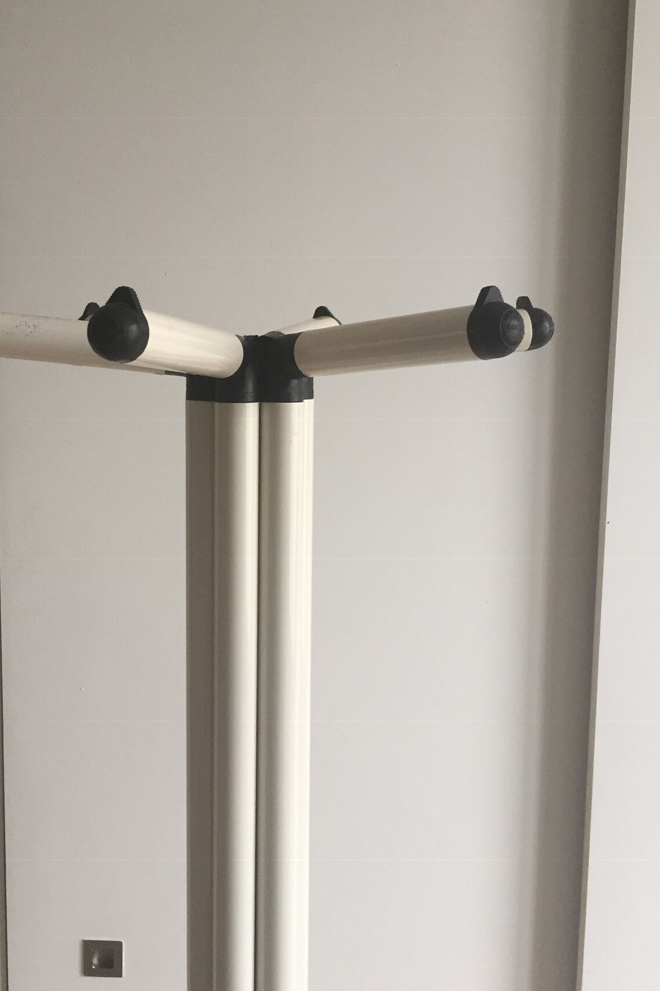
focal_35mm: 36
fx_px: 990
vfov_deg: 53.1
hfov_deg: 36.5
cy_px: 479
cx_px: 218
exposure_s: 1/33
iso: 50
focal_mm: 4.15
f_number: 2.2
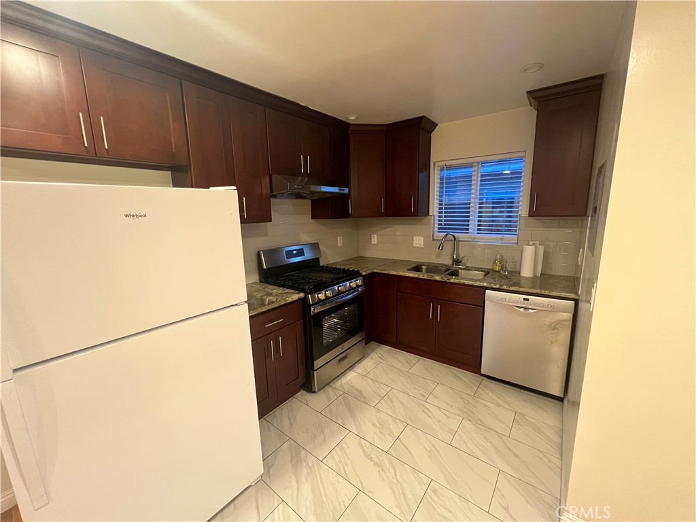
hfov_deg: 106.2
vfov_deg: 89.9
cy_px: 261
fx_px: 261
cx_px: 348
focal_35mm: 13
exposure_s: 1/60
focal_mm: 1.57
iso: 640
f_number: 1.8
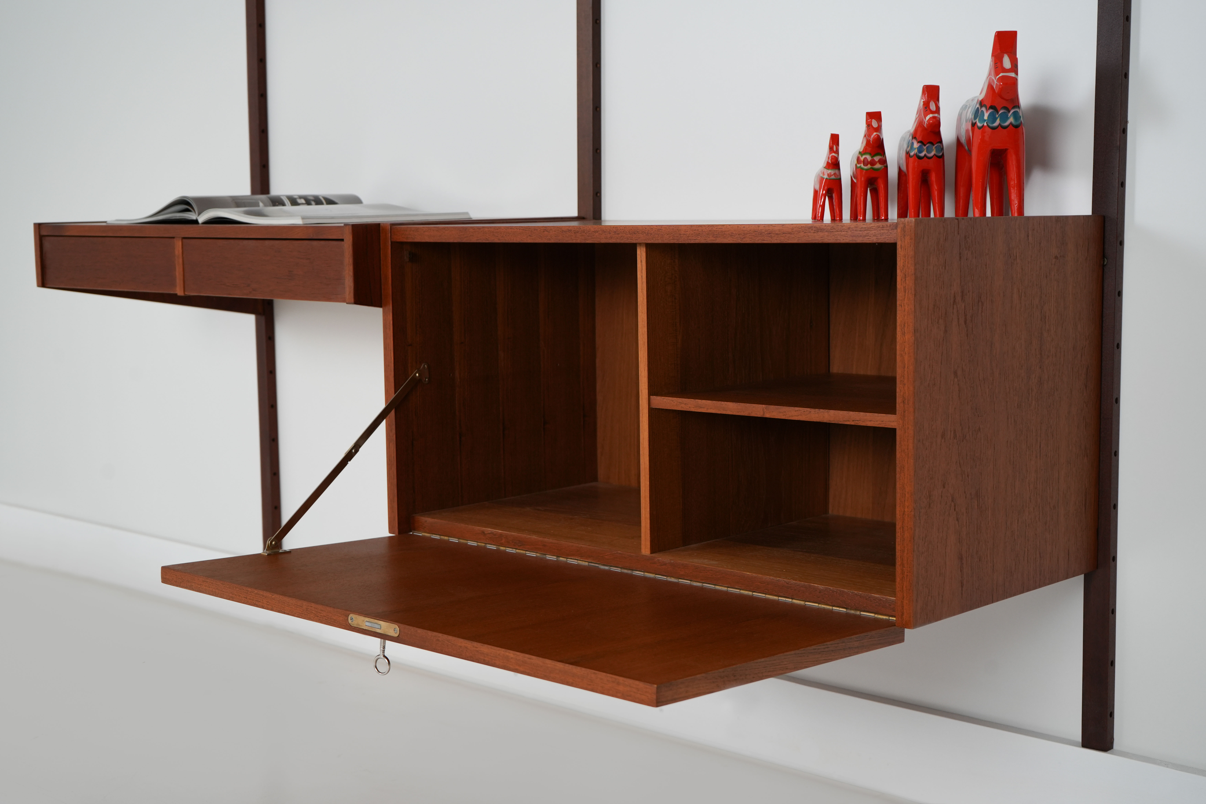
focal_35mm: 49
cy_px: 402
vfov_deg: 27.5
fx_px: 1641
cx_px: 603
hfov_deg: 40.3
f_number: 6.3
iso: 500
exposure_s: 1/25
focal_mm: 49
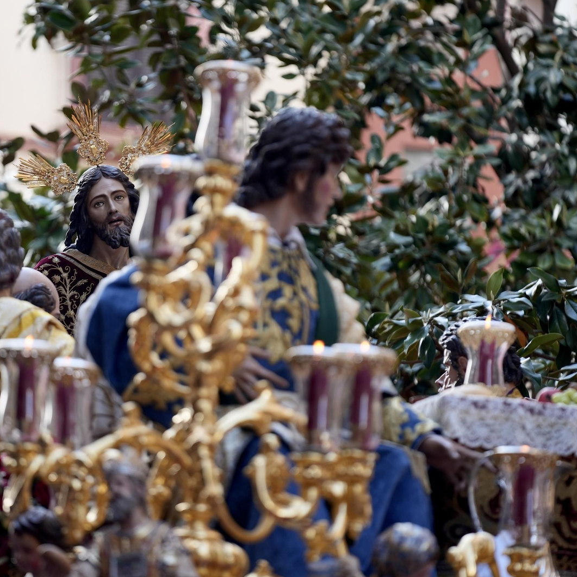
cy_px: 288
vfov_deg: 7.7
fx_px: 4300
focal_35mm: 228
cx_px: 204
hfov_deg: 7.7
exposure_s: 1/250
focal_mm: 178
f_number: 2.8
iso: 200
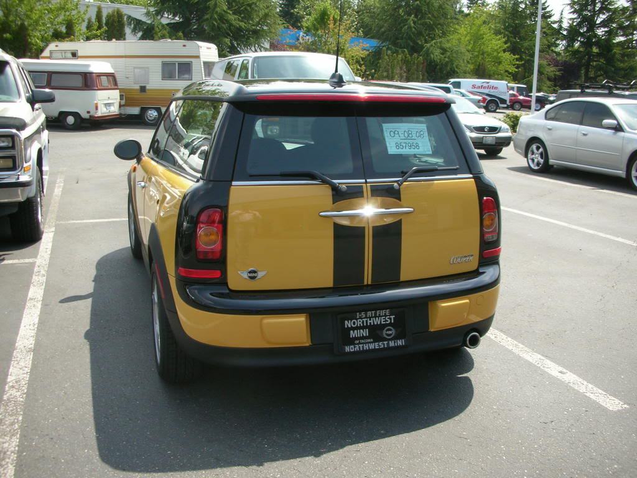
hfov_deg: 52.6
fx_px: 644
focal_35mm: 35
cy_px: 239
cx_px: 318
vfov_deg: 40.7
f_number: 8.5
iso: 50
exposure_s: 1/61.6
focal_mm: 5.8
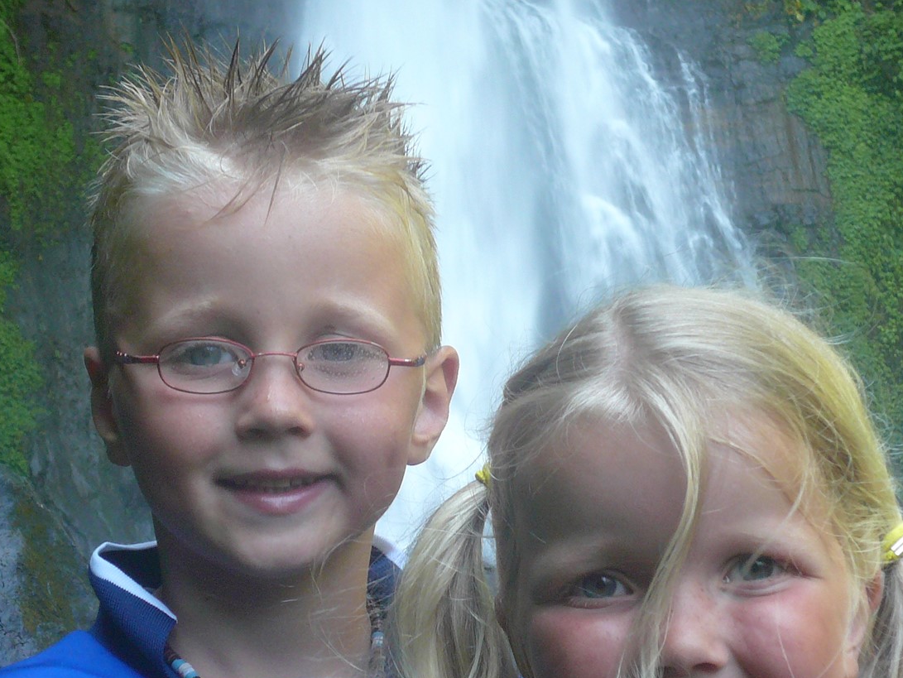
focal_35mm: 95
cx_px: 497
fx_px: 2479
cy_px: 502
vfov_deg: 15.5
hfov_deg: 20.6
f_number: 3.8
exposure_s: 1/40
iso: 100
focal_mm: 8.8
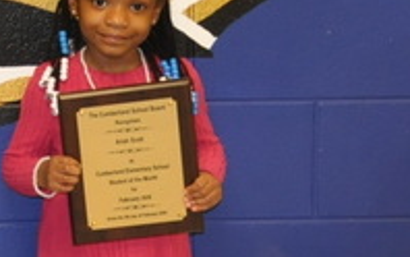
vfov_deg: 7.0
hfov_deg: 10.6
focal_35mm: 185
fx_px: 2068
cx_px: -342
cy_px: -75
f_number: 3.8
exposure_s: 1/60
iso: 800
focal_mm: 24
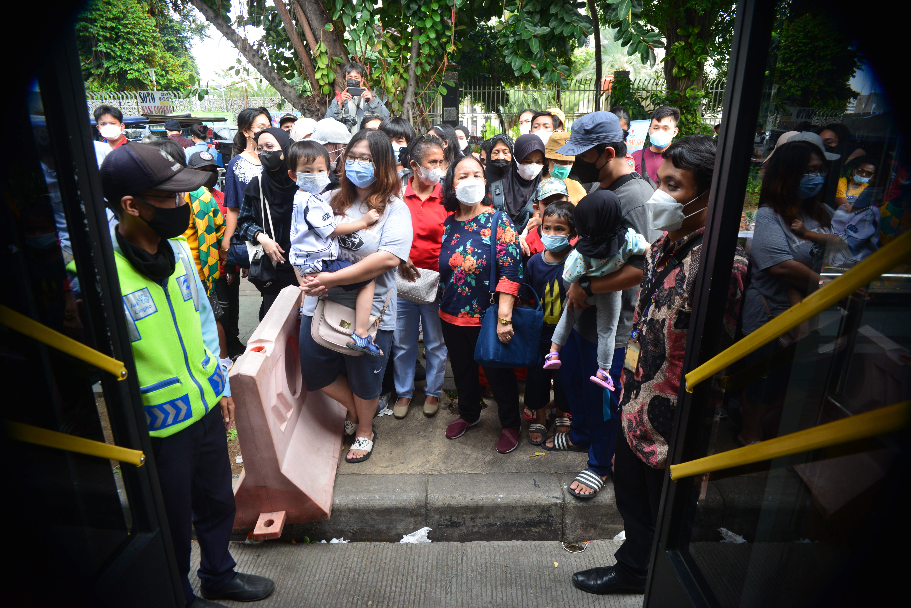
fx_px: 506
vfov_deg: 62.0
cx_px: 456
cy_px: 304
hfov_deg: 84.0
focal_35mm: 20
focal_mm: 20
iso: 800
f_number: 5
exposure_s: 1/125
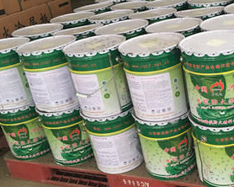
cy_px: 94
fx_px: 353
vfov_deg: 29.7
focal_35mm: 51
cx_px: 175
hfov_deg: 35.9
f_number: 2.2
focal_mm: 4.15
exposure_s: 1/33
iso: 200
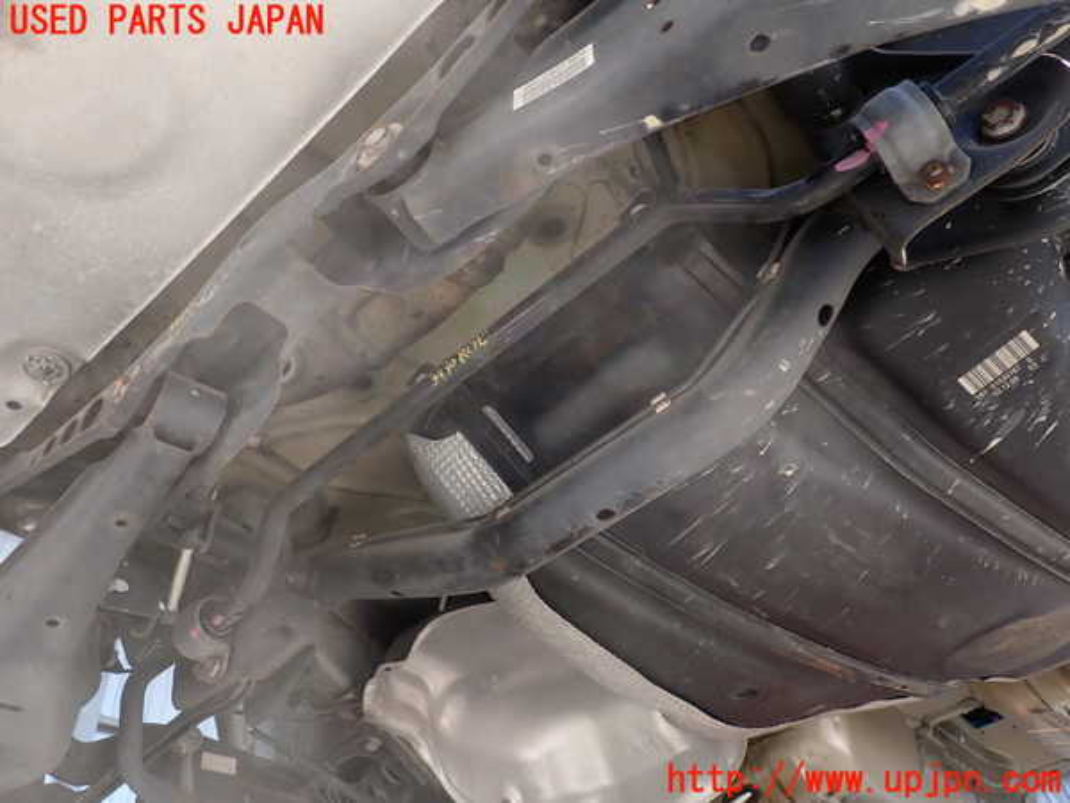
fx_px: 773
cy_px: 402
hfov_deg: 69.4
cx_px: 535
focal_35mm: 25
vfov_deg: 54.9
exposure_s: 1/80
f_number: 2.8
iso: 100
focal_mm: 4.5
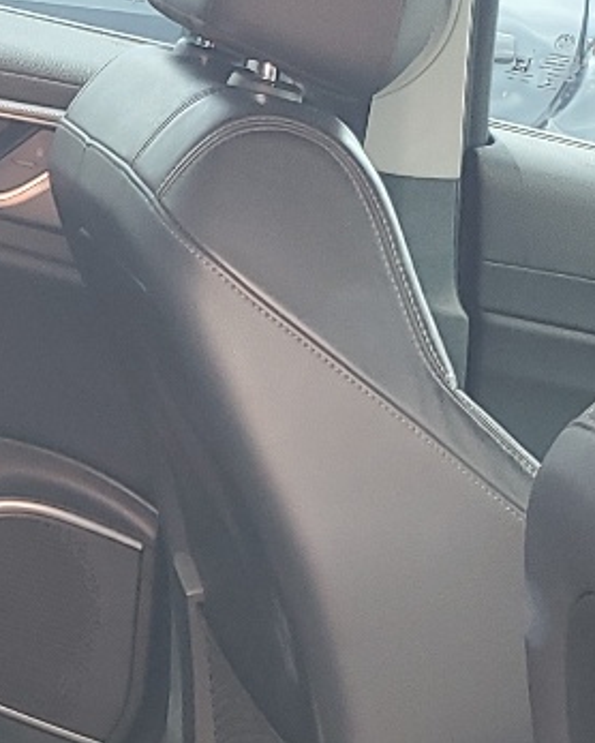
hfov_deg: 12.8
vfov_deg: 16.1
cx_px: -143
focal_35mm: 117
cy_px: 730
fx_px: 2573
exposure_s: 1/120
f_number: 1.5
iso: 58
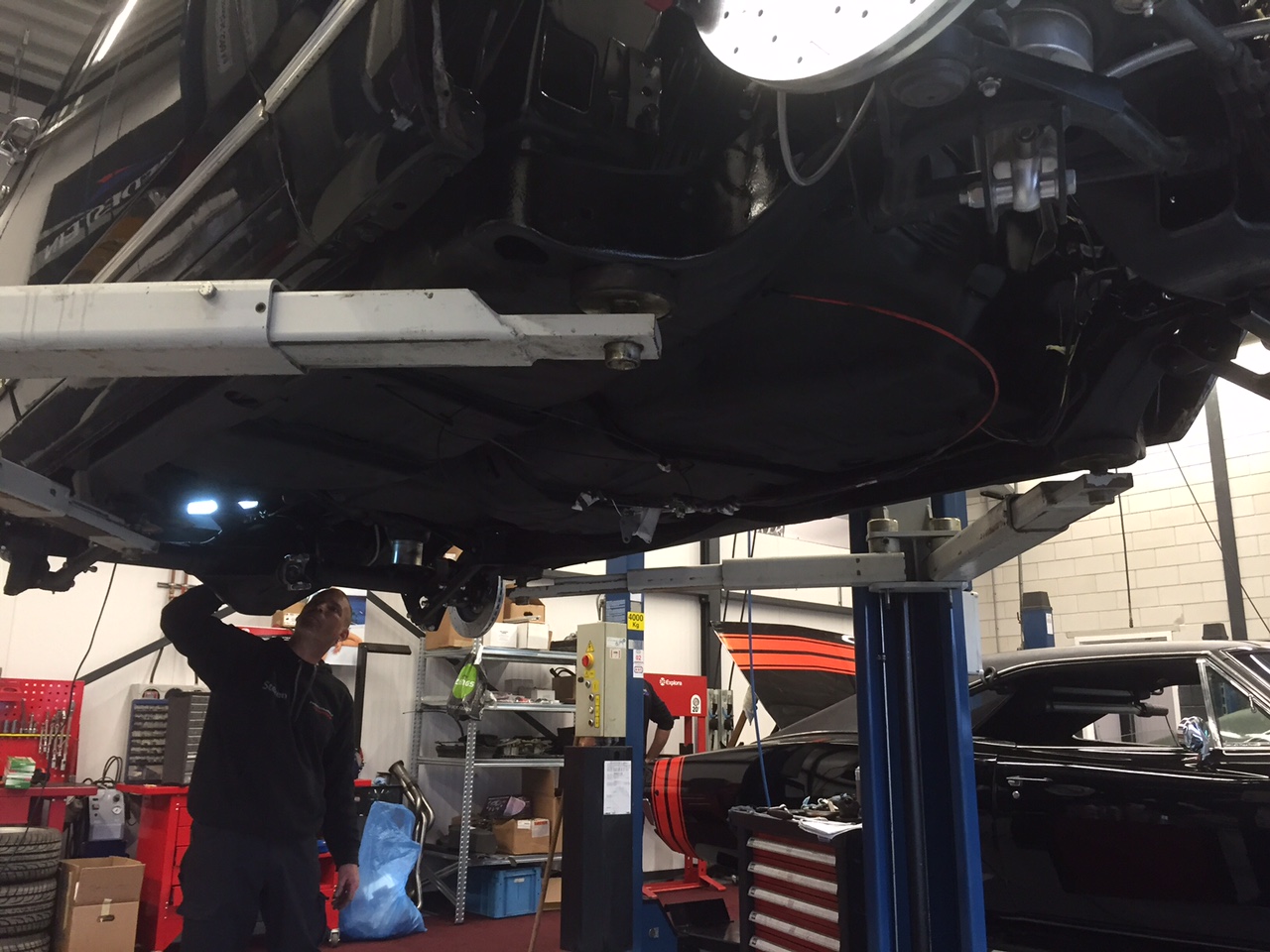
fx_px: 1064
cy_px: 476
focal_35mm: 29
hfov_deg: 61.7
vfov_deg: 48.2
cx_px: 635
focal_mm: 4.15
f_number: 2.2
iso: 125
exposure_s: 1/30
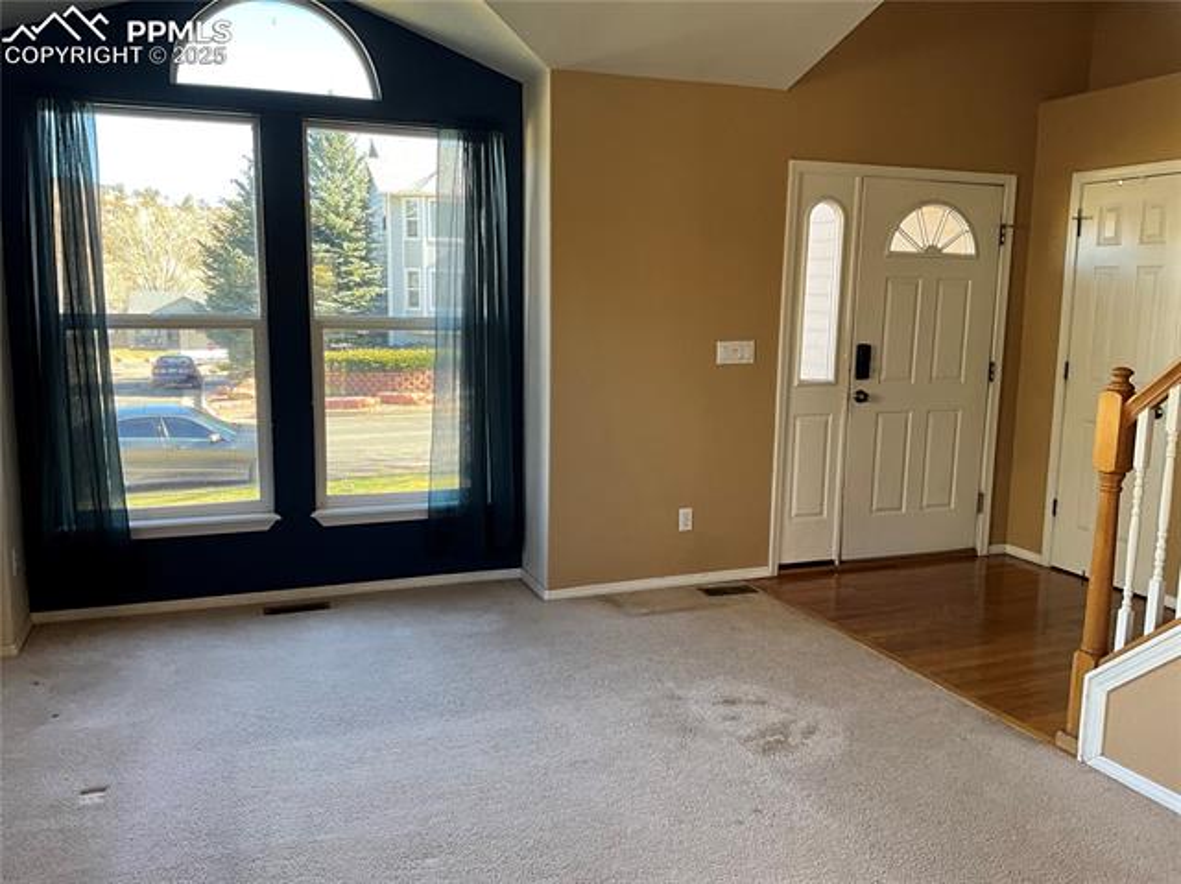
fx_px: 989
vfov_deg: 48.2
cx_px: 590
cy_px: 442
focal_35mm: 29
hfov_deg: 61.7
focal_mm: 3
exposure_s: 1/60
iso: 40
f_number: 1.8
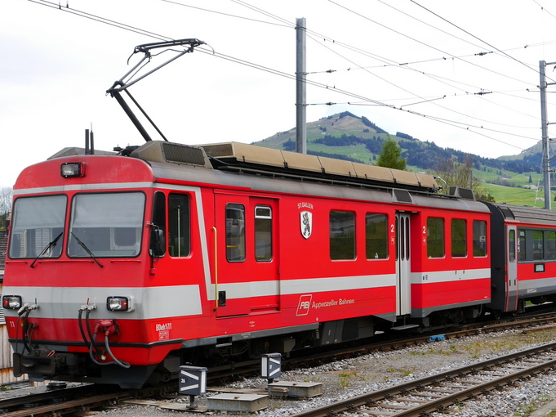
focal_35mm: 67
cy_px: 271
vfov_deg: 21.8
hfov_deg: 29.0
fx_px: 1076
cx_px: 300
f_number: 7.1
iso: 160
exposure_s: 1/400
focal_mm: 19
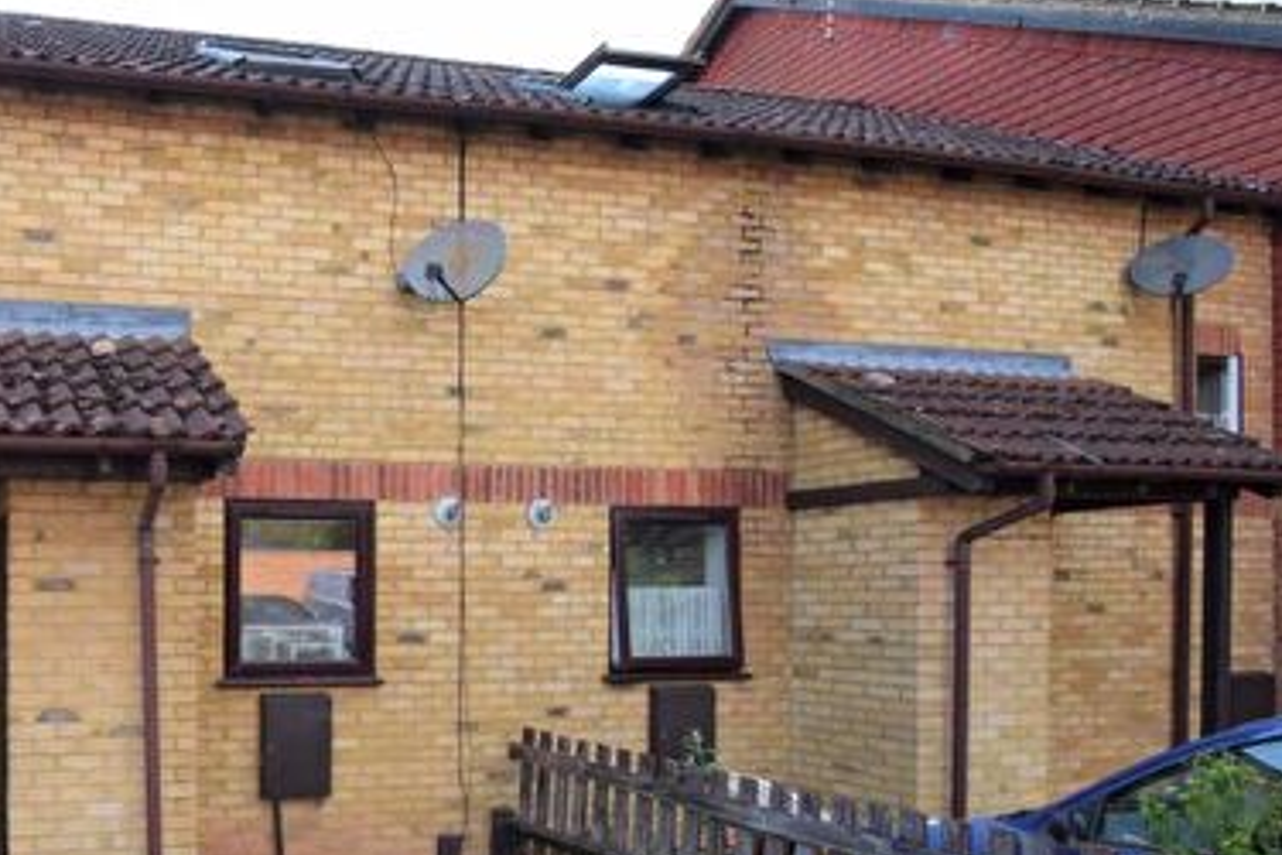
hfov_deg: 57.0
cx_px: 144
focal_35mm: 28
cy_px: 607
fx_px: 997
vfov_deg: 45.3
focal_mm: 10
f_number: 8
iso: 360
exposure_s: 1/250
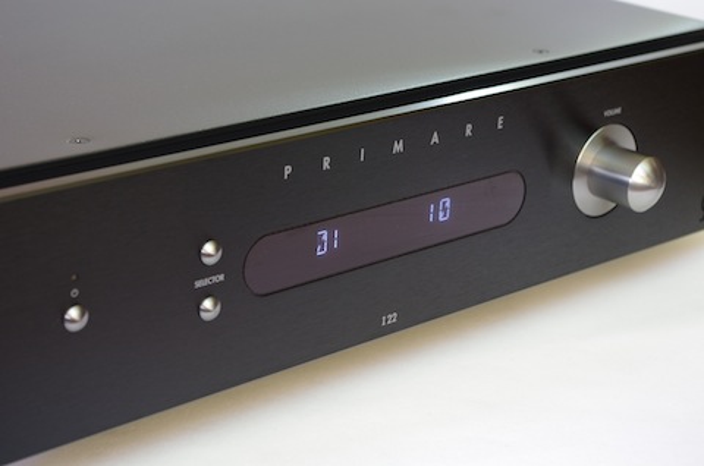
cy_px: 233
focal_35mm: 82
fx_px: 1600
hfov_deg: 24.8
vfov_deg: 16.6
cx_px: 352
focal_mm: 55
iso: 100
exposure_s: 8
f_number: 8
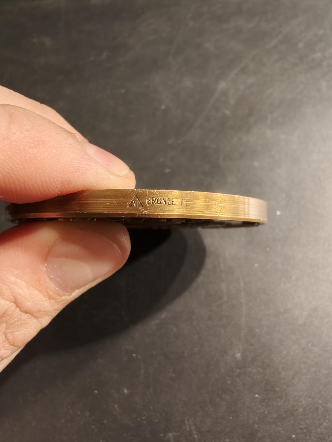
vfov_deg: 73.9
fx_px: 294
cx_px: 166
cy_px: 221
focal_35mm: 23
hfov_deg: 58.9
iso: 250
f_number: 2
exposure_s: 1/100
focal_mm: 2.32
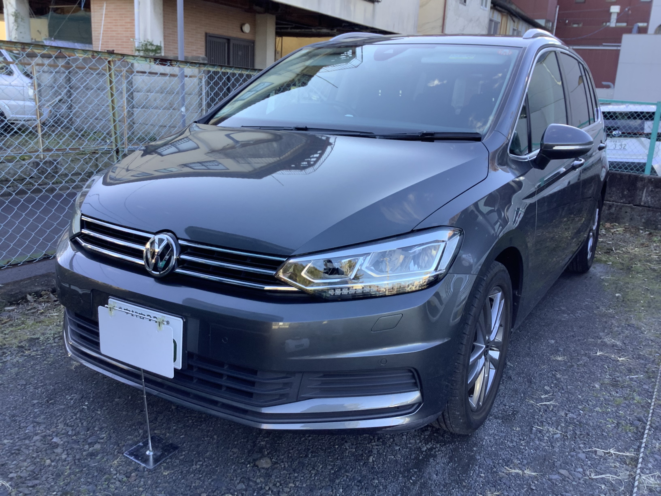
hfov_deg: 58.4
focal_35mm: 31
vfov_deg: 45.4
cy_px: 248
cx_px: 330
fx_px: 592
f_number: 2.4
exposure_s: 1/120
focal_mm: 3.3
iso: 32
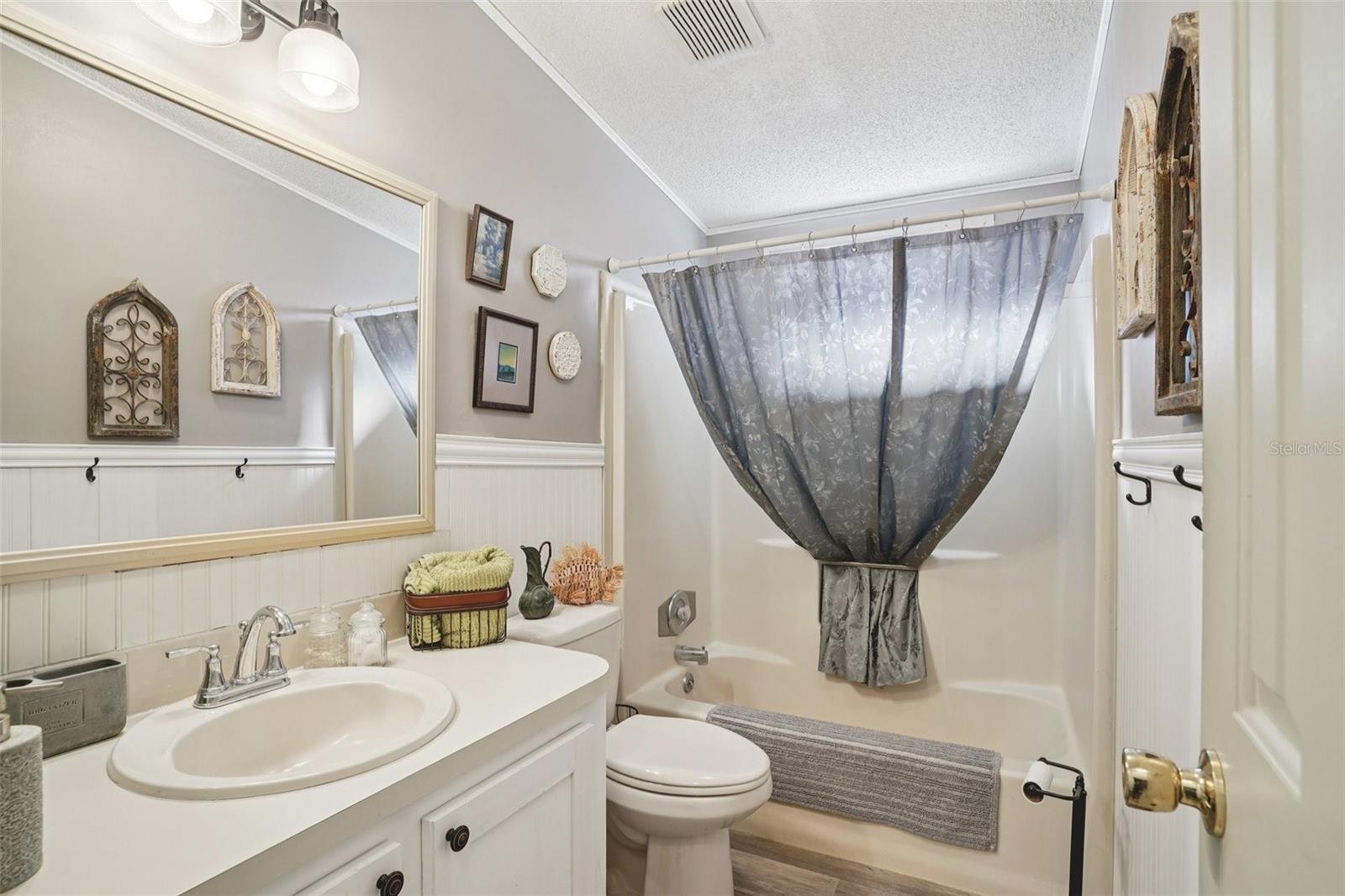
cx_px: 672
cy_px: 448
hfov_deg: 93.3
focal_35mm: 17
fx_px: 635
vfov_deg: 70.4
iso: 100
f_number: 8
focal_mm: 17
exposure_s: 1/1.67
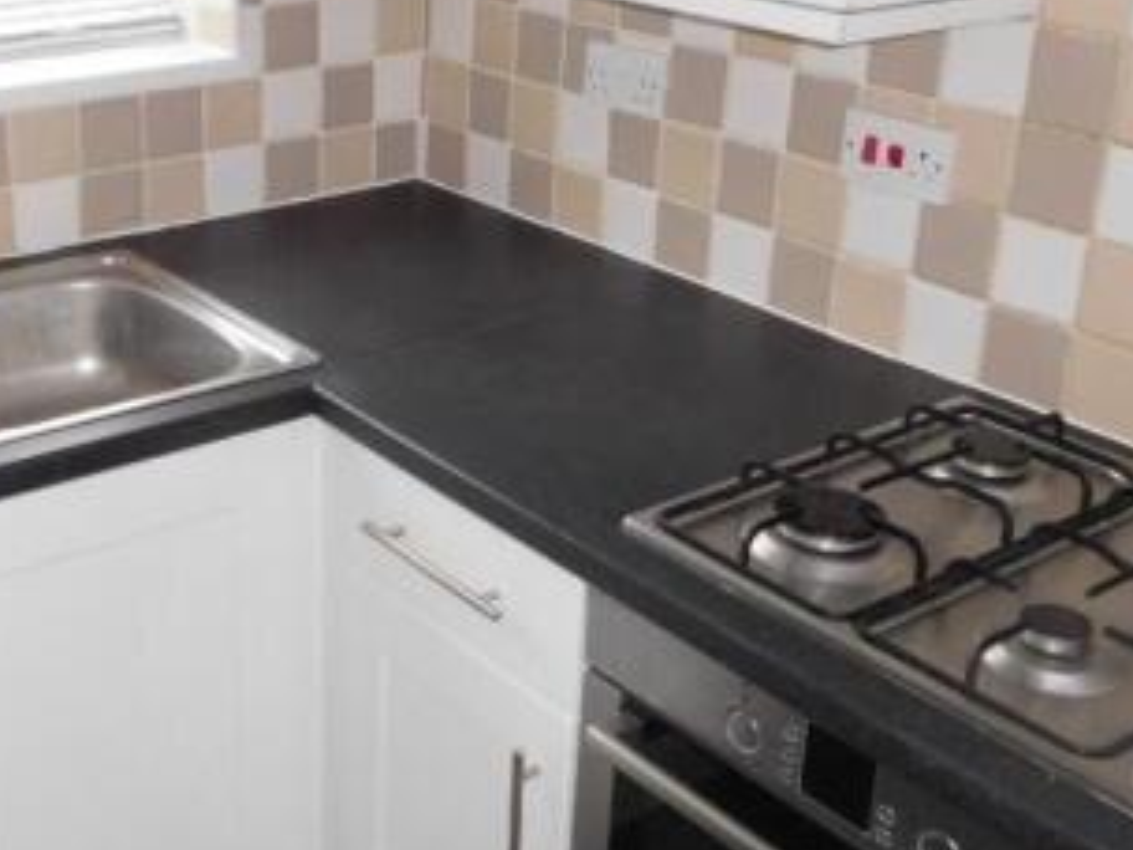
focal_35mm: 48
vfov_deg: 30.2
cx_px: 322
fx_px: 1571
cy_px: 337
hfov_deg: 38.9
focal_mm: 4.5
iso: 280
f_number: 3.4
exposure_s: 1/30
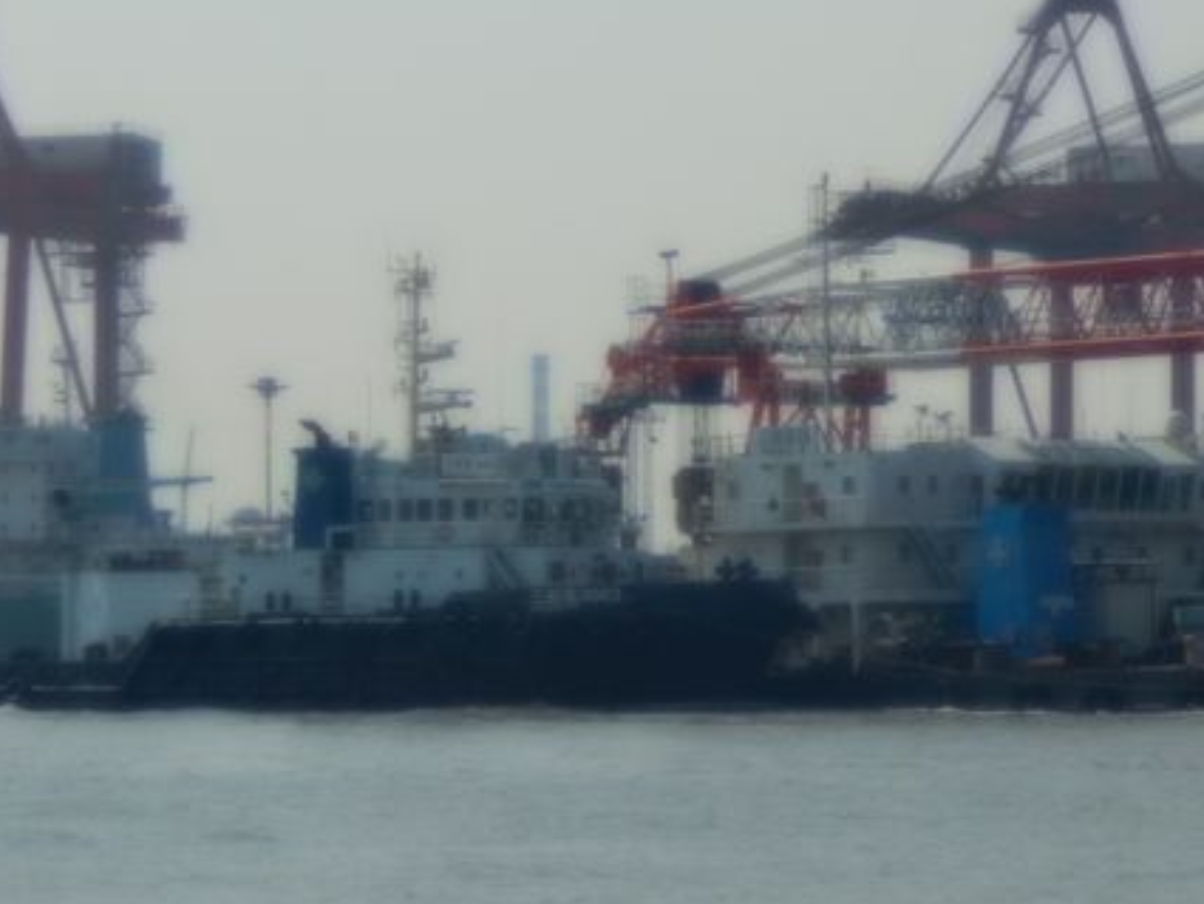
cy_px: 436
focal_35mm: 206
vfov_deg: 7.2
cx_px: 960
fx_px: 7167
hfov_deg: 9.6
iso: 125
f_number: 9.8
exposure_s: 1/400
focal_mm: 13.1
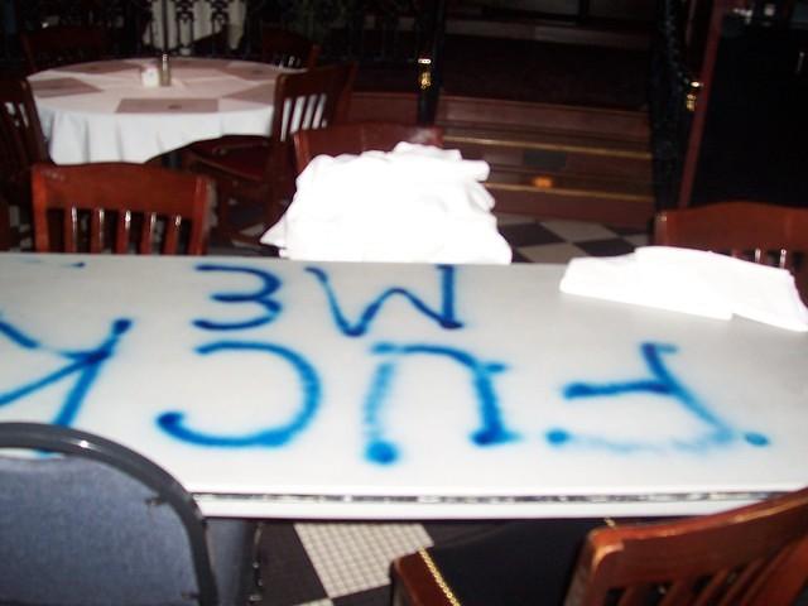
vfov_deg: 13.3
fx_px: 2591
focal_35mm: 111
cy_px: 303
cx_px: 404
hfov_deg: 17.7
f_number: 4.8
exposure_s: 1/90
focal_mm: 16.8
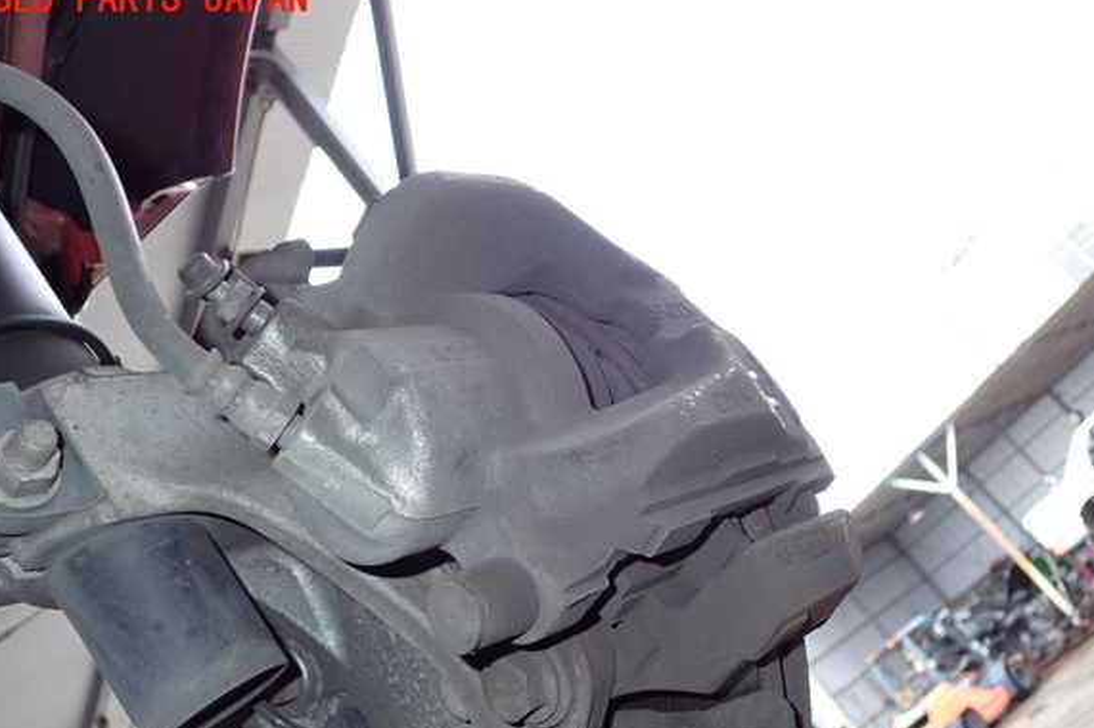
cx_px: 535
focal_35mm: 35
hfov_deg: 54.5
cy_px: 406
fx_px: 1063
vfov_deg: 37.8
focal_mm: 5.79
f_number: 2.4
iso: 200
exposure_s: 1/125
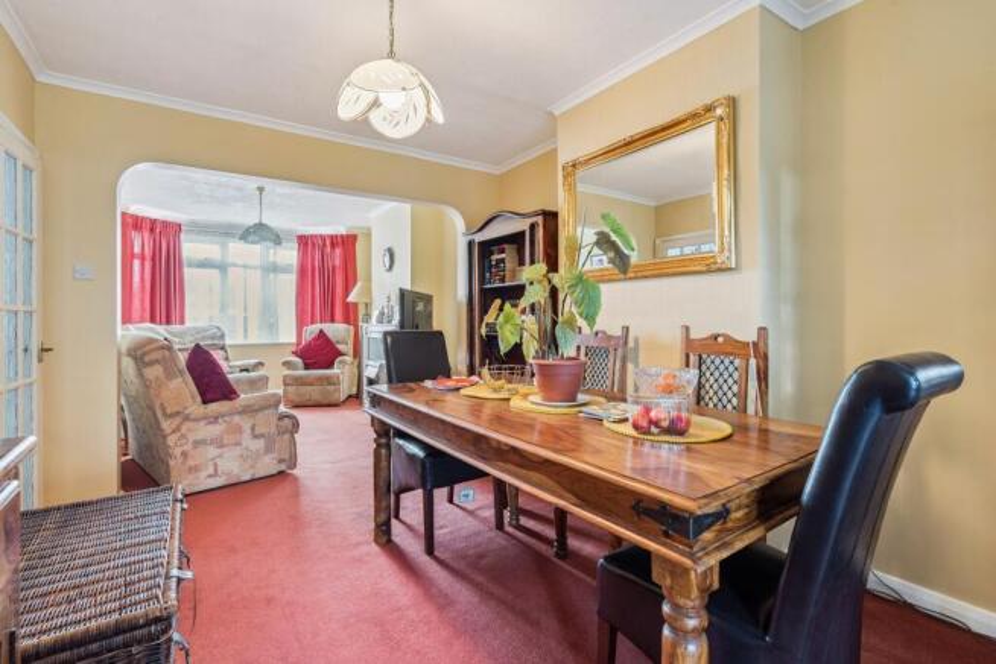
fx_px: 443
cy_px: 332
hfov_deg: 96.7
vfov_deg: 73.8
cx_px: 498
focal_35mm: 16
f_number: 8
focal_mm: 16
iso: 640
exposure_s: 1/4
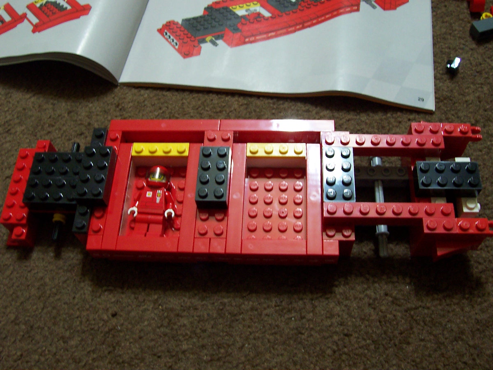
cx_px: 246
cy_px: 185
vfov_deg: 38.7
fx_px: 527
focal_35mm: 37
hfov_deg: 50.1
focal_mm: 5.6
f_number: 2.8
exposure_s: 1/8
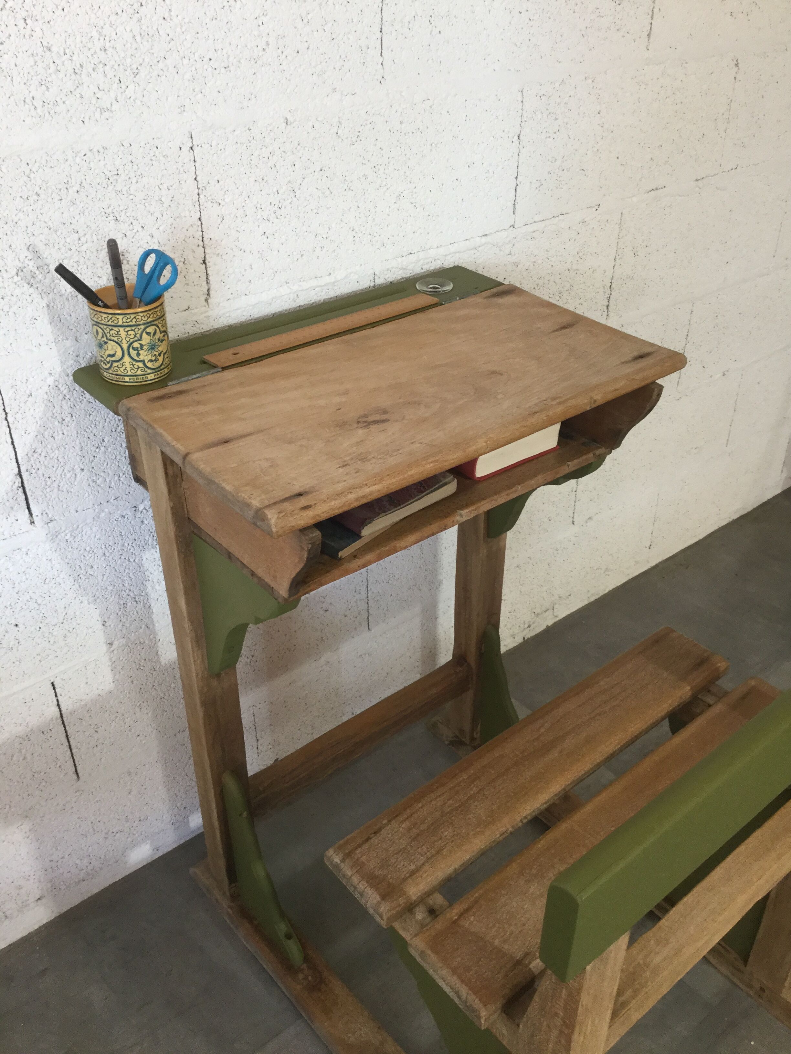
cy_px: 527
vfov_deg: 58.4
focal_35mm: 31
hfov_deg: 45.4
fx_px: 944
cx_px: 396
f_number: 2.4
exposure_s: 1/33
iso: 80
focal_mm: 3.3
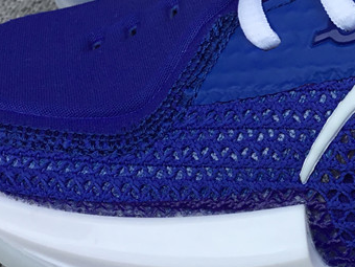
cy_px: 110
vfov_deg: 18.0
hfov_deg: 23.0
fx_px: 841
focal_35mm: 82
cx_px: 348
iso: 25
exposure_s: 1/684
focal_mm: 3.3
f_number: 2.4
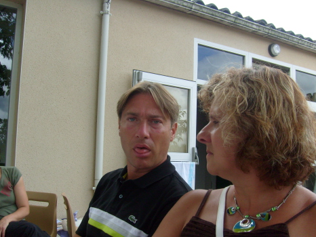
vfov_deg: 36.0
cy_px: 130
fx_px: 365
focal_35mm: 40
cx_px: 169
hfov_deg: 46.7
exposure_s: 1/90
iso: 80
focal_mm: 5.8
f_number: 7.1
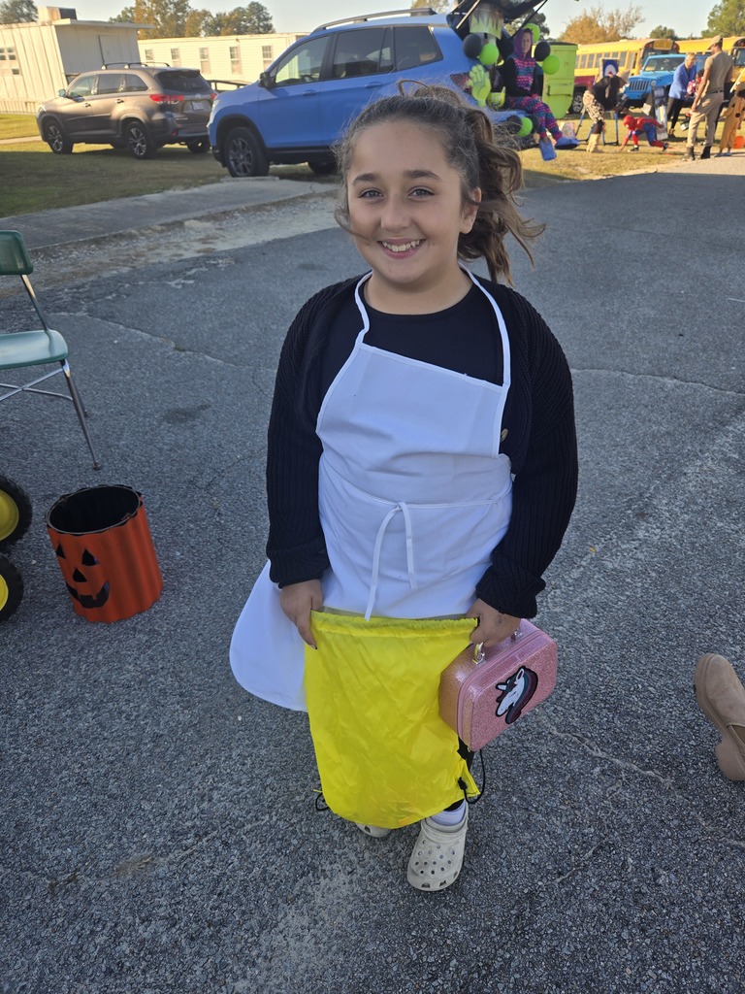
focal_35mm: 23
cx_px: 372
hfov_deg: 58.9
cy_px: 497
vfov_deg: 73.9
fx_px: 660
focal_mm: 5.4
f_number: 1.8
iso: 25
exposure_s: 1/566
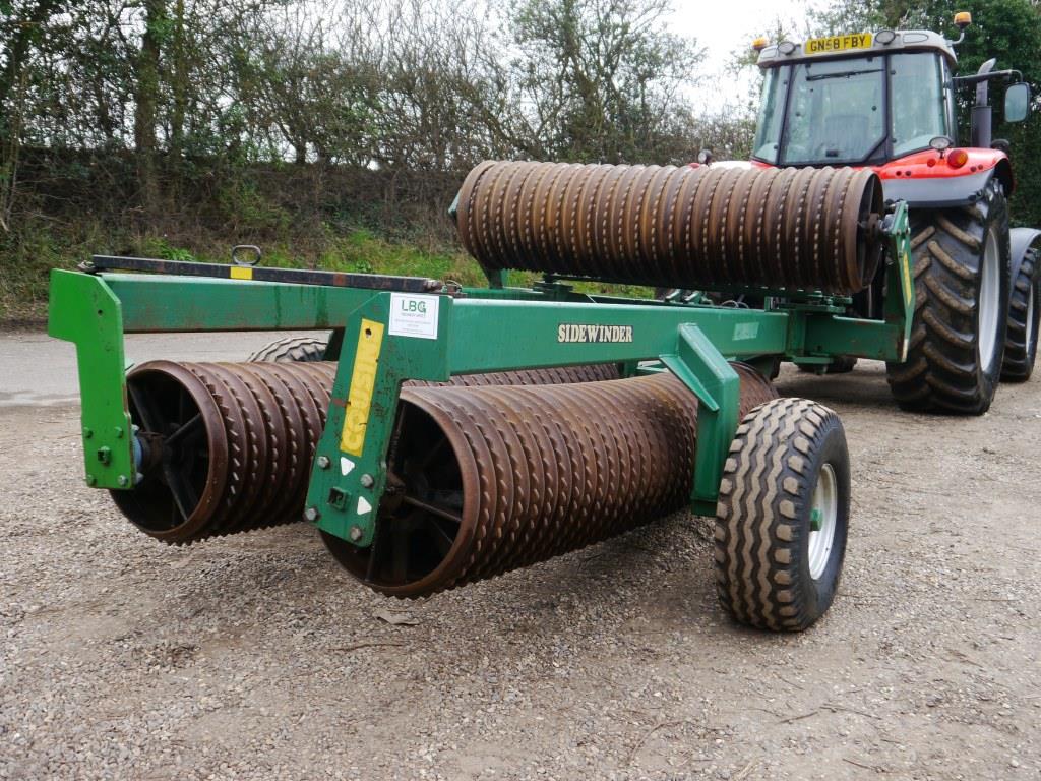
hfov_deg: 51.4
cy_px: 390
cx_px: 520
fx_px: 1083
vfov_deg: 39.7
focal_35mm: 36
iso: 160
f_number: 5
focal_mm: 18
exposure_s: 1/200
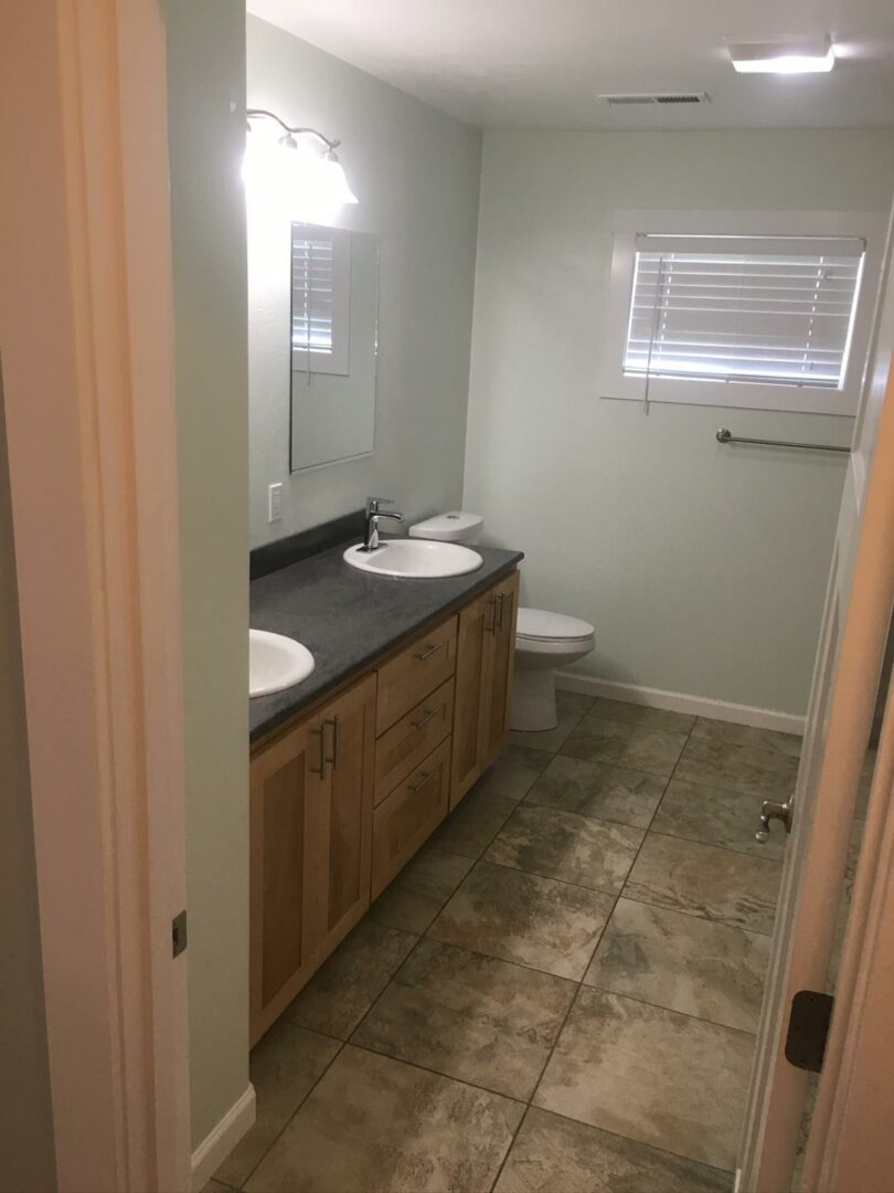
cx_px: 447
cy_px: 596
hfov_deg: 48.2
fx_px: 999
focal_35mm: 29
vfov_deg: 61.7
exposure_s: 1/30
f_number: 2.2
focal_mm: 4.15
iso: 32
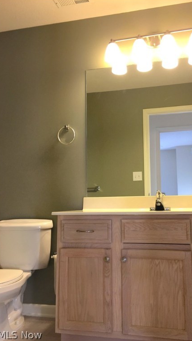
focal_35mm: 32
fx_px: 289
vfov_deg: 61.0
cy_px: 170
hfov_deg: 36.4
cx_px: 125
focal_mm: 4.15
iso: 40
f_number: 2.2
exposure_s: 1/30
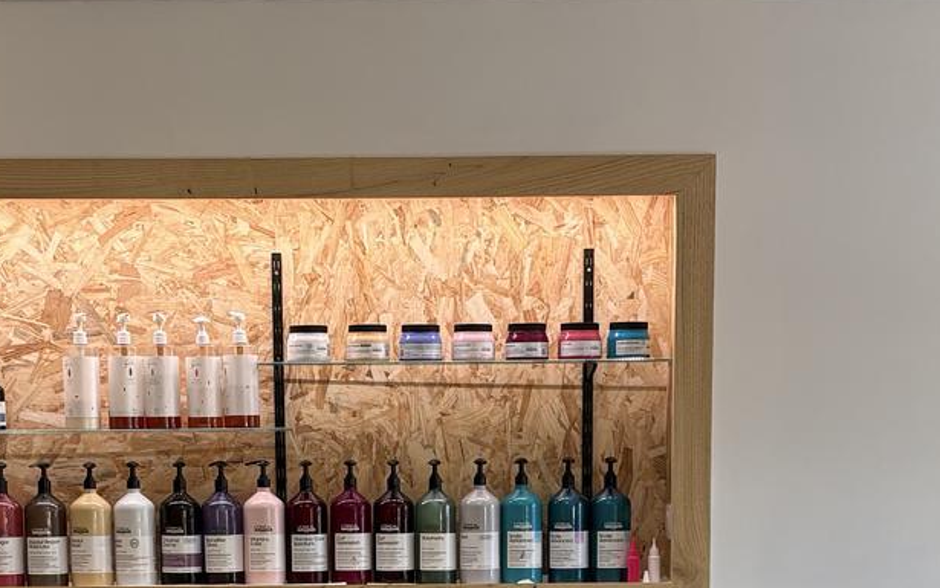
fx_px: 2204
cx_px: 397
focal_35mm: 86
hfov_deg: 24.0
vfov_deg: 14.7
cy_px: 689
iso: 80
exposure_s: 1/121
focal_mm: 5.96
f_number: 1.6
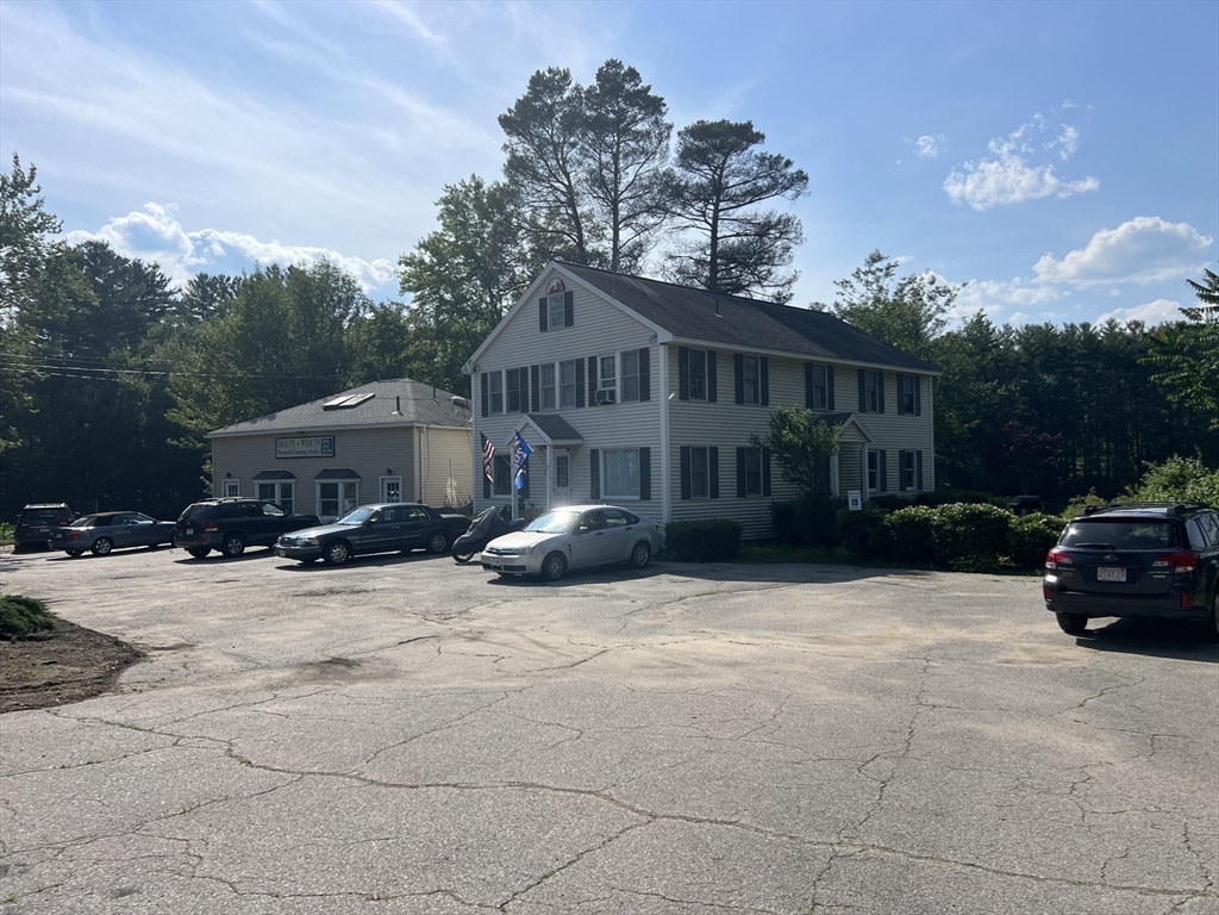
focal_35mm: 26
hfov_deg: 67.3
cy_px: 458
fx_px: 916
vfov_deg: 53.1
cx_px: 610
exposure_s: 1/8000
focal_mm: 5.7
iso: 50
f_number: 1.5
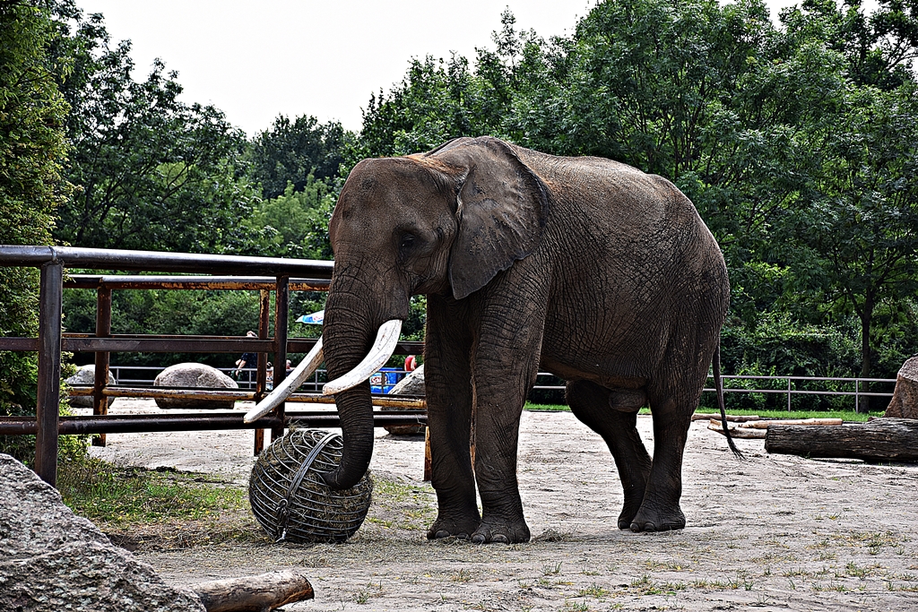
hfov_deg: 18.2
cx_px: 459
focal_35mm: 112
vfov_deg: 12.2
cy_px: 306
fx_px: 2869
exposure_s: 1/500
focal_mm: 75
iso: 220
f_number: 5.6
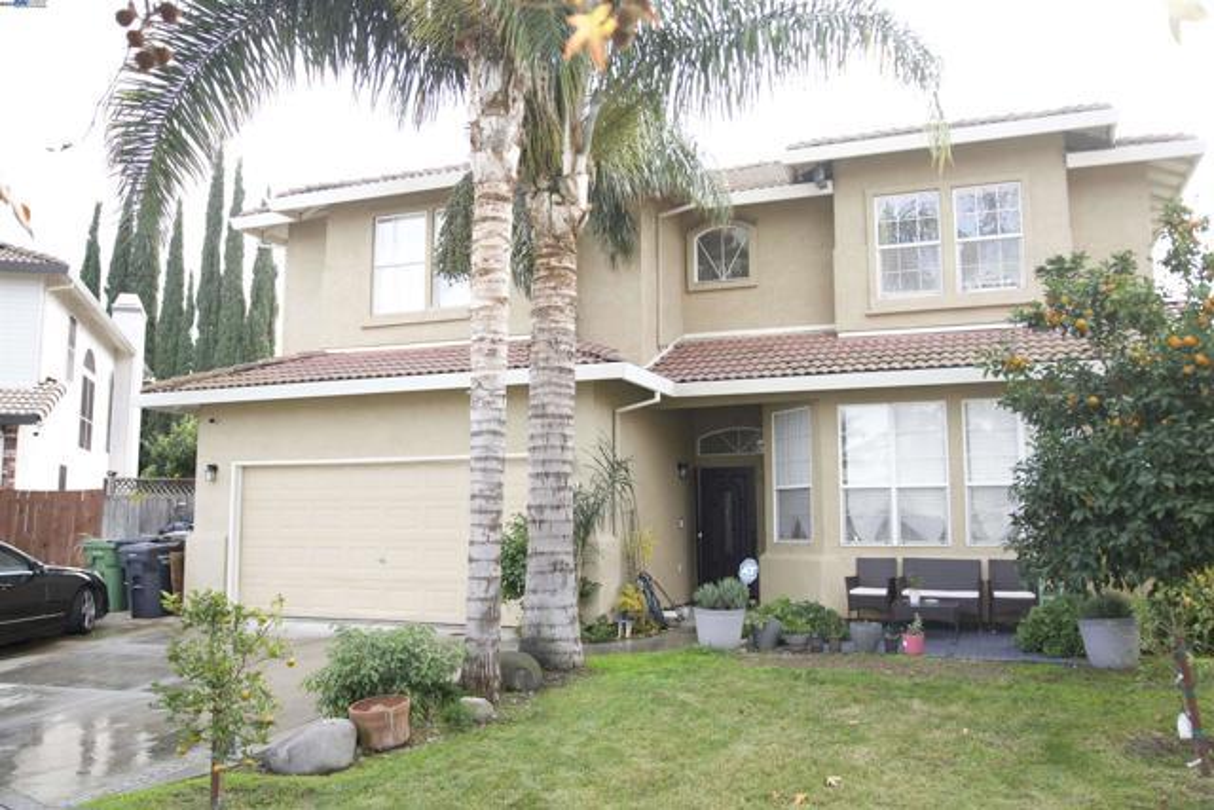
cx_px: 607
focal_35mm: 29
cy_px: 405
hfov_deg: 63.6
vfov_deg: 45.0
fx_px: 978
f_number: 2.8
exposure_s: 1/640
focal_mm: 29
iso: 400
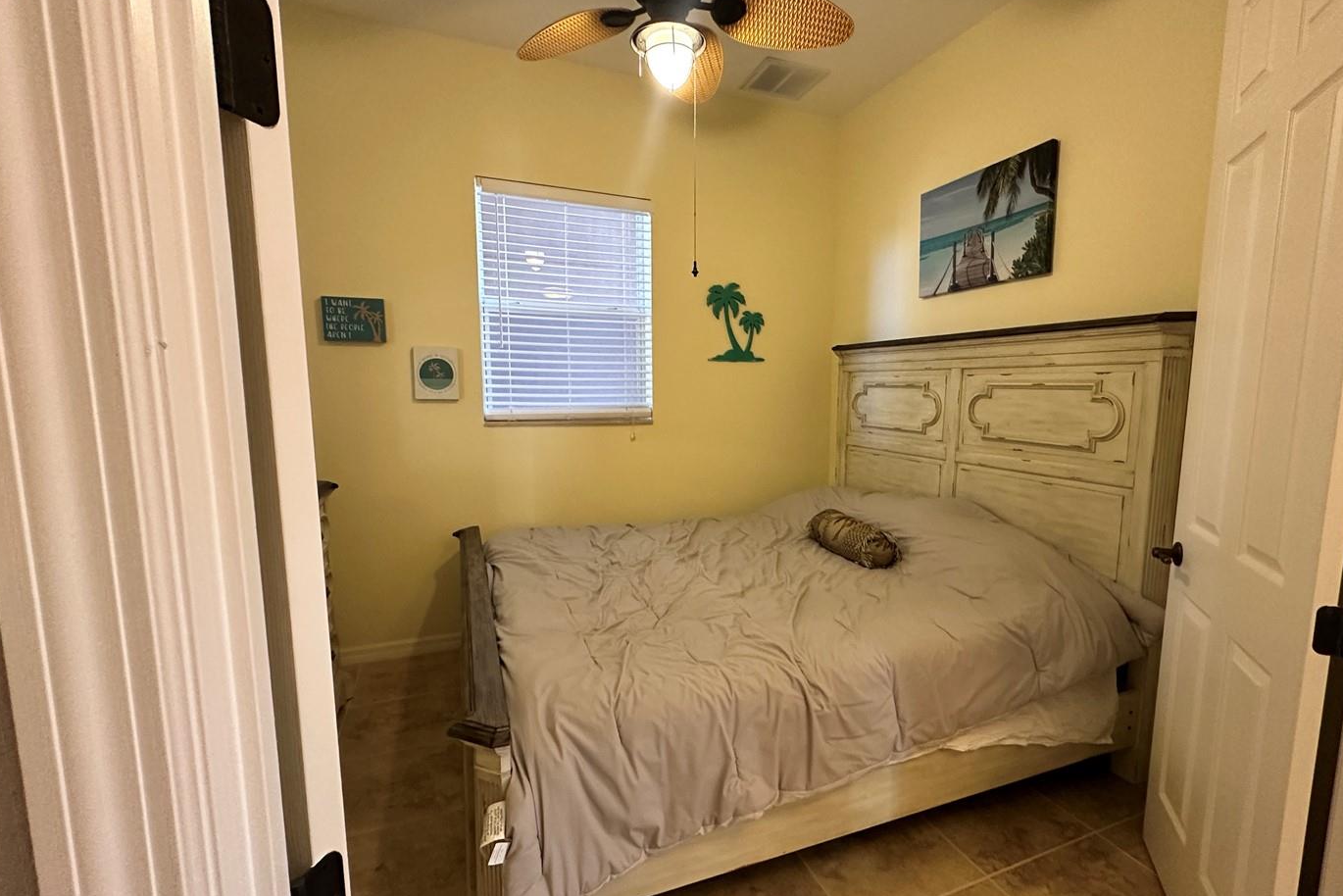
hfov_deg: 93.1
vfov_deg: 70.4
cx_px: 723
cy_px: 468
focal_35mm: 17
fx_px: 634
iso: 400
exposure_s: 1/60
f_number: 2.2
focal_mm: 2.22
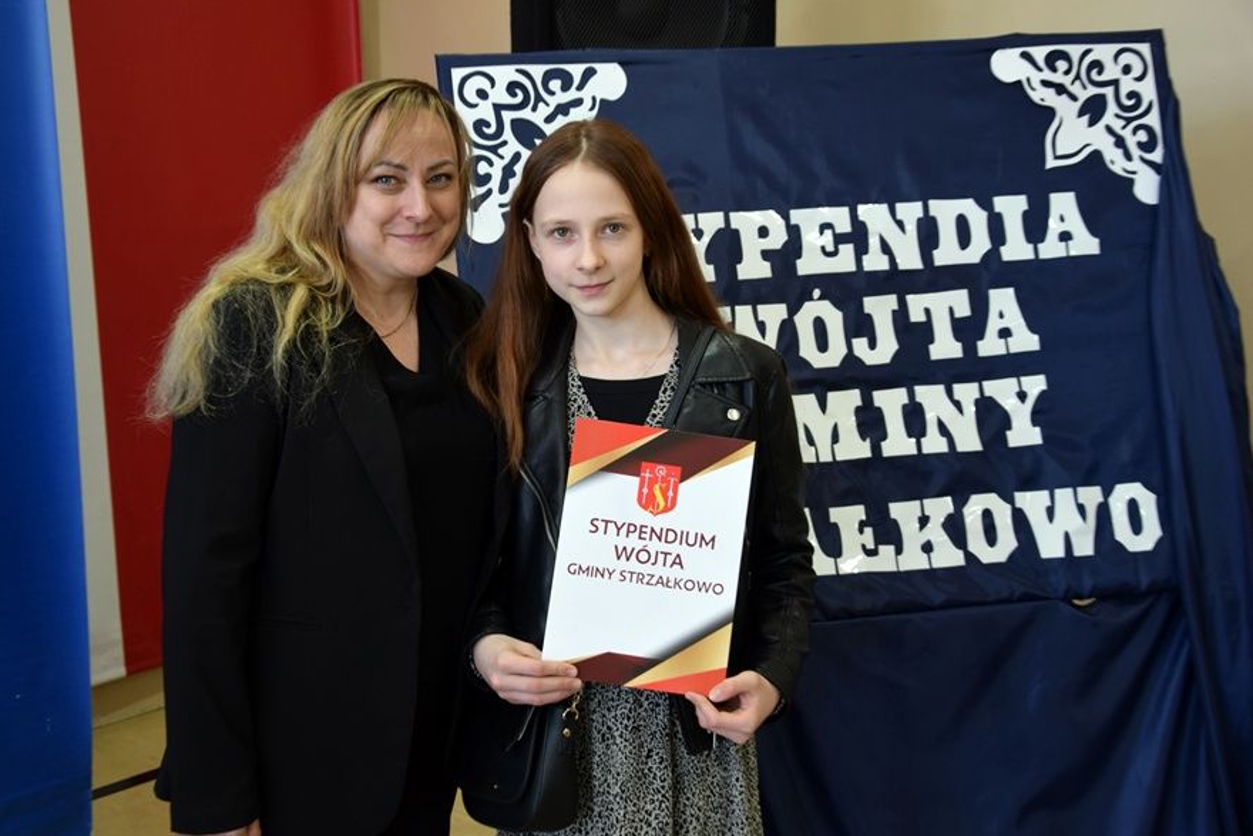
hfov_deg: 42.7
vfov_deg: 29.3
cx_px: 615
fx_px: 1601
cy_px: 422
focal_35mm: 46
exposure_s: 1/100
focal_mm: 30
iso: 360
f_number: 4.2
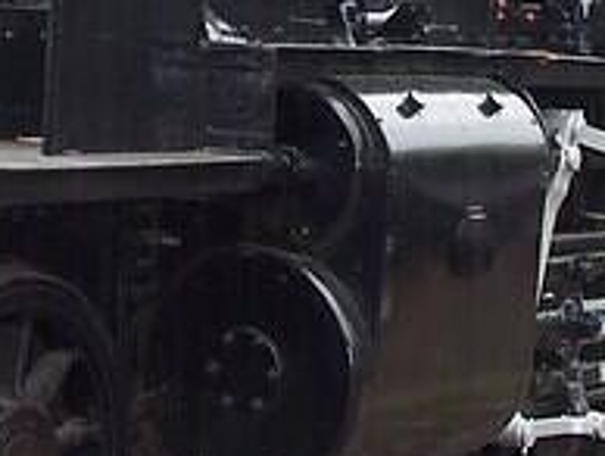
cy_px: -16
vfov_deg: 10.2
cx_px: 337
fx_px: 2520
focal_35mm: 144
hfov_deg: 13.7
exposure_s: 1/250
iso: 80
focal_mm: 6
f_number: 2.8
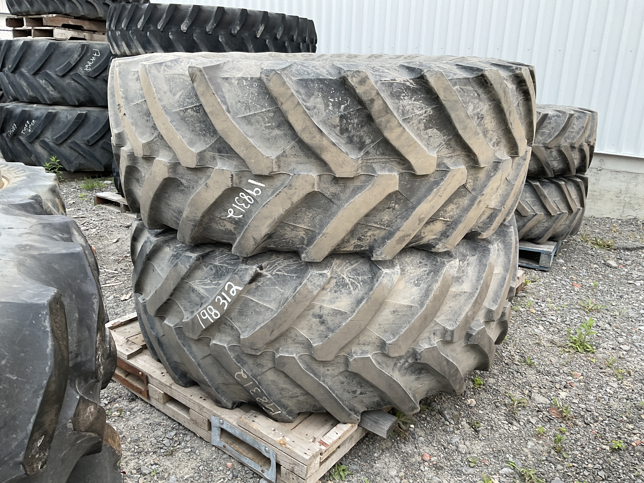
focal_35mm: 29
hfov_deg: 61.7
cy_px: 242
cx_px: 322
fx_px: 540
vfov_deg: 48.2
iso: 16
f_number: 1.8
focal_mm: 3
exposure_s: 1/125
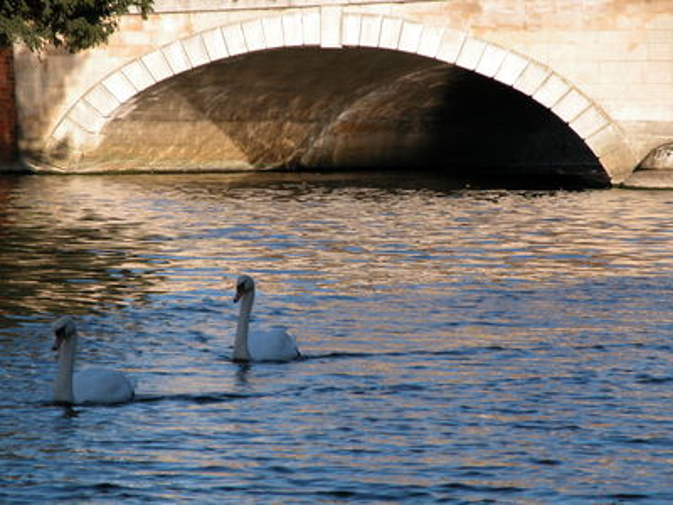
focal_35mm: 280
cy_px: 252
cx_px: 336
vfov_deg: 5.3
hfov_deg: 7.1
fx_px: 5444
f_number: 5.9
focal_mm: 71.2
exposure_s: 1/285
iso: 100
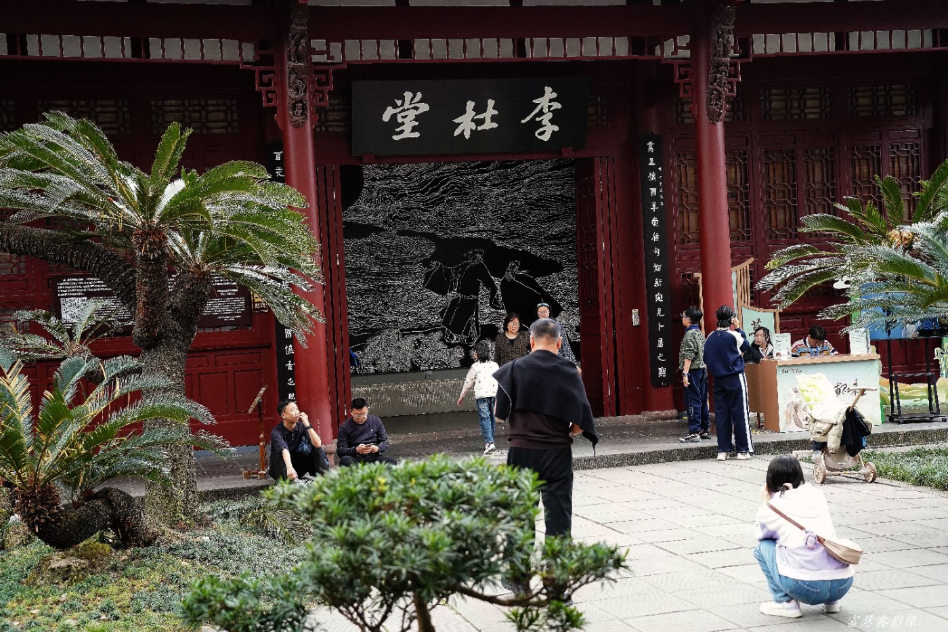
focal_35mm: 54
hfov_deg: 36.9
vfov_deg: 25.1
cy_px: 316
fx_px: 1422
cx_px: 474
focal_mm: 54
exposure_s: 1/160
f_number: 4.5
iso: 1600
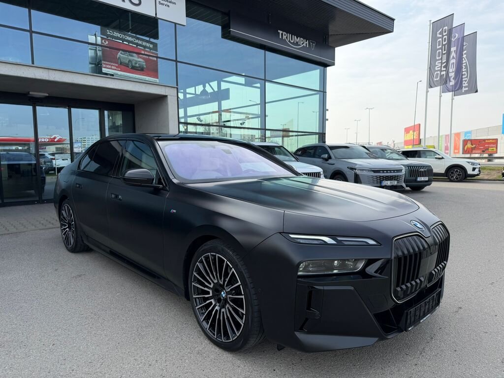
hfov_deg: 71.6
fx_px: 349
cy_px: 189
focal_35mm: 24
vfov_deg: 56.8
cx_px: 252
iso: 80
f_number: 1.78
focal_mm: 6.76
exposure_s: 1/3145
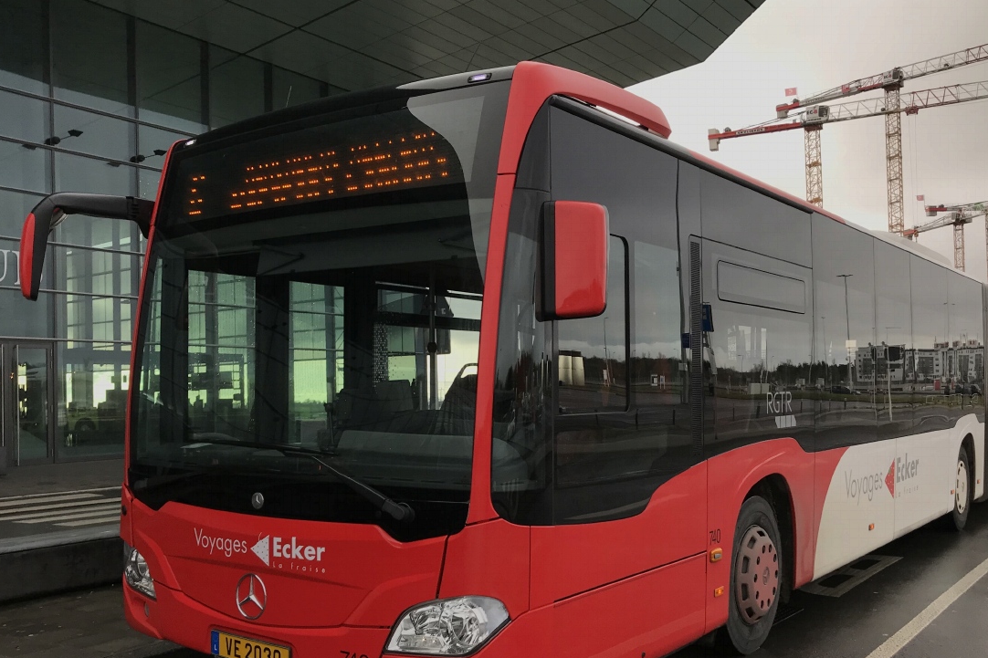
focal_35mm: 35
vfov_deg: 37.7
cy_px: 385
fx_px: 960
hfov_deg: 54.4
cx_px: 494
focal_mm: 3.99
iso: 20
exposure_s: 1/515
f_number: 1.8
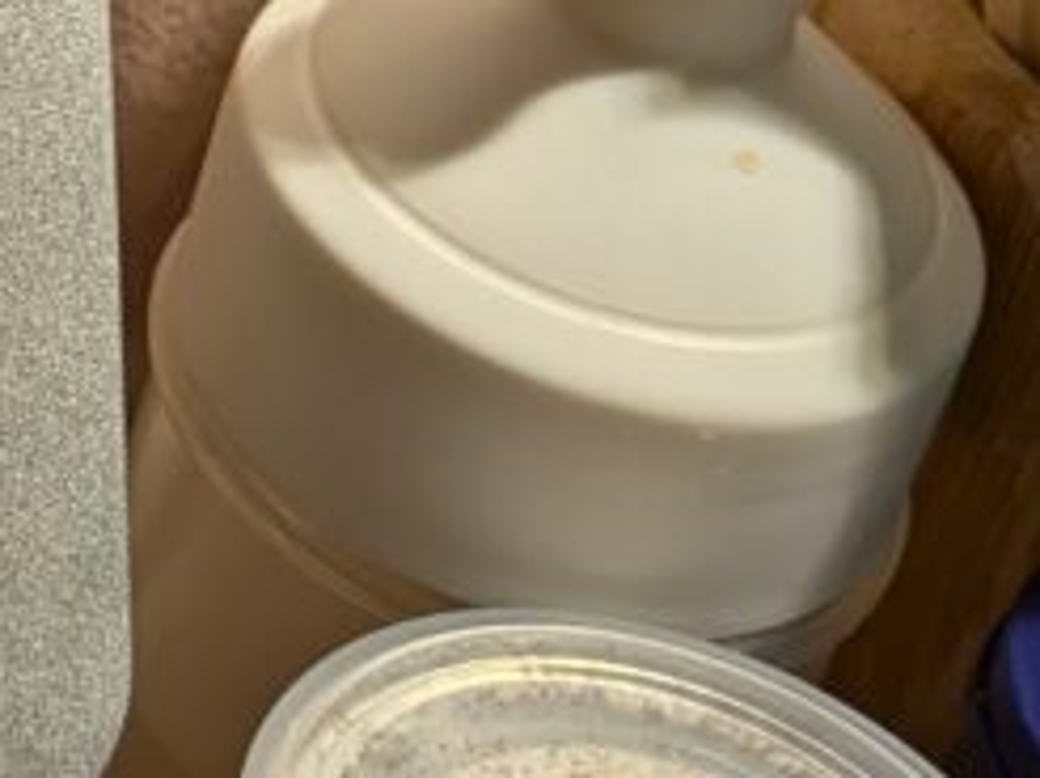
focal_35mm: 125
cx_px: -1087
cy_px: -507
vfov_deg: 11.2
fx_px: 3752
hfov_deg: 13.4
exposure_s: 1/484
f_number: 1.7
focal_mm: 4.53
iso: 30
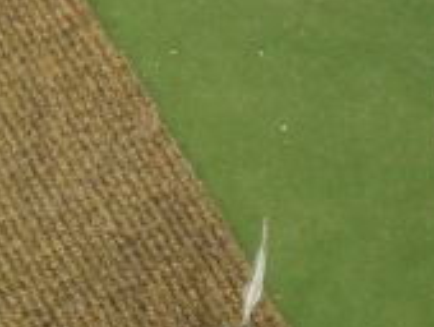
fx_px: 1858
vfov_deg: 9.8
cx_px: -156
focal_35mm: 148
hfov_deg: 12.8
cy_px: 447
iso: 200
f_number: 3.4
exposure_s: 1/15
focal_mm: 8.3
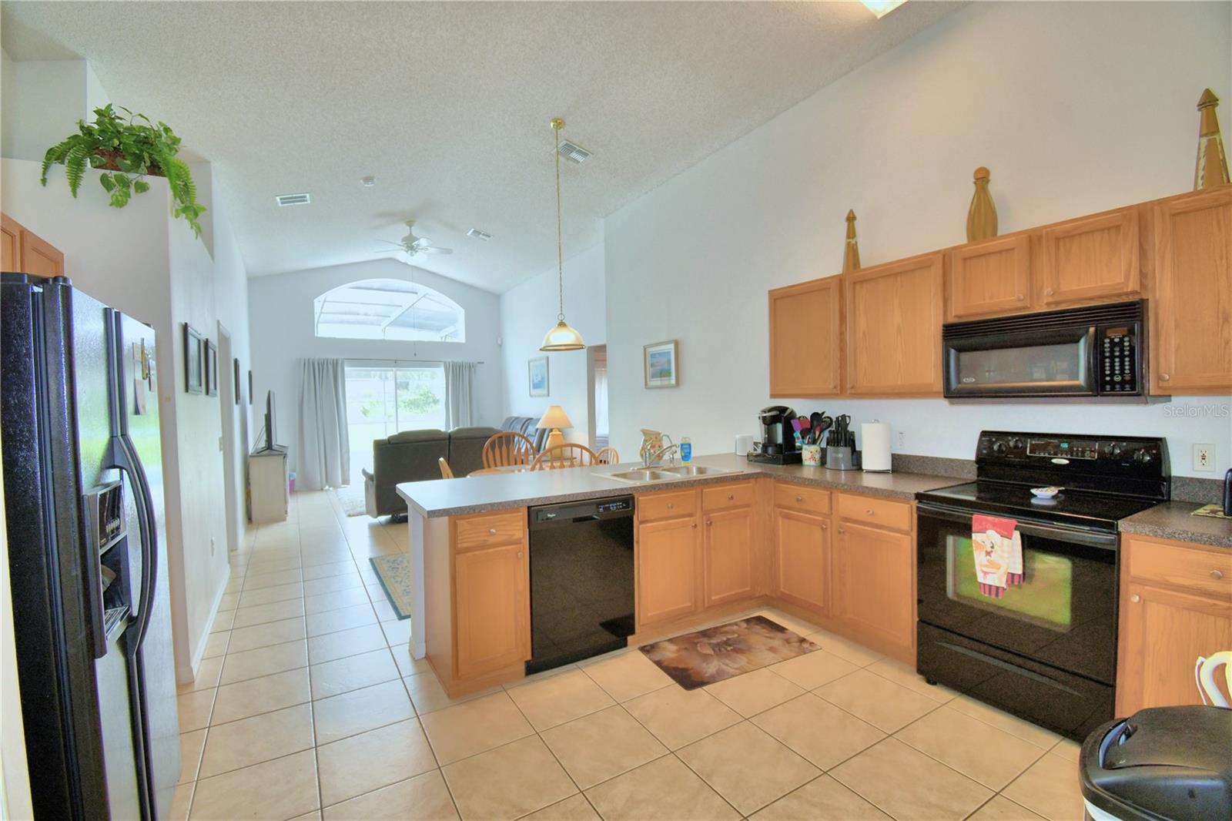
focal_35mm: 15
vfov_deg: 77.3
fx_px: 513
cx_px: 616
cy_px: 410
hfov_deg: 100.4
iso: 200
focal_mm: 10
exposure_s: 1/50
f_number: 4.5
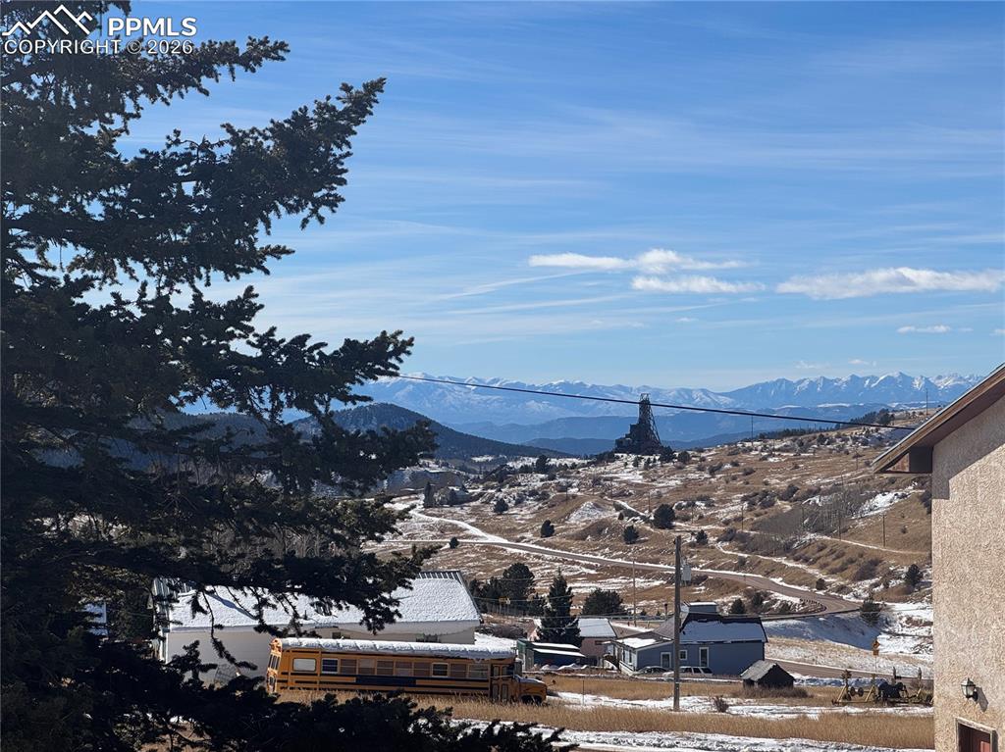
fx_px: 2234
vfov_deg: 19.1
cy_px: 376
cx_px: 502
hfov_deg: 25.3
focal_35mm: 77
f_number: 2.8
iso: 25
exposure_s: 1/1845
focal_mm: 9
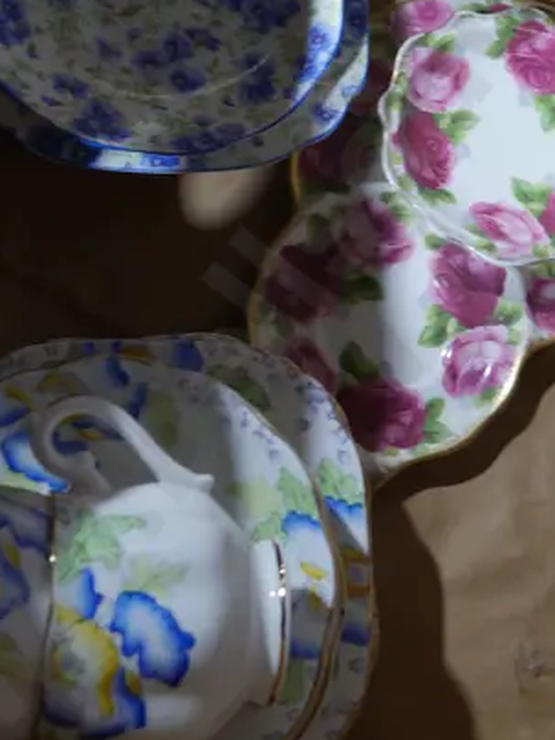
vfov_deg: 26.5
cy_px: 77
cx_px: 448
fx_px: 1518
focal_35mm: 71
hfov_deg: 20.5
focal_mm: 14
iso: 500
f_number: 3.5
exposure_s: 1/60
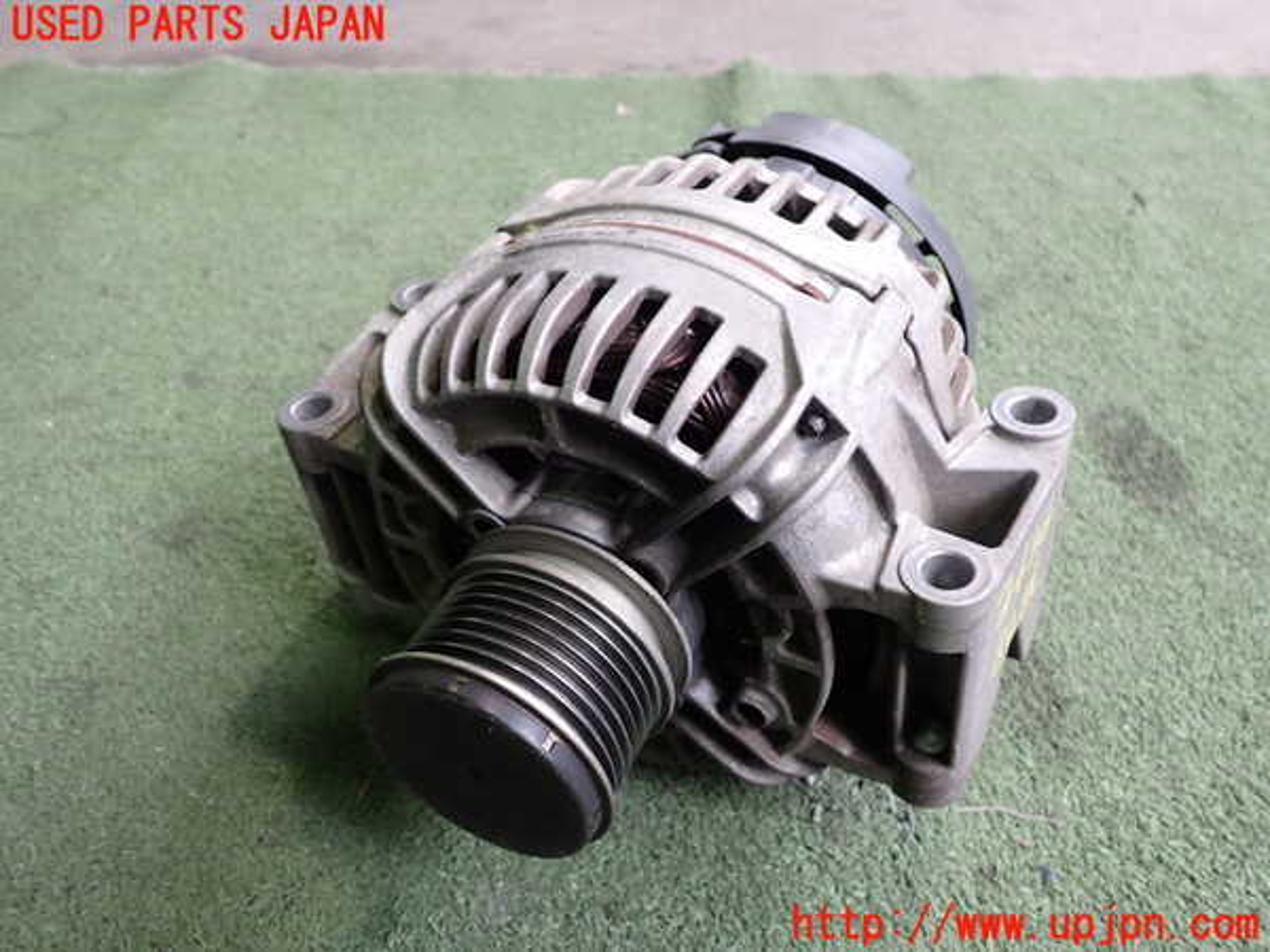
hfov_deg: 60.0
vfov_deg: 46.8
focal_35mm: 30
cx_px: 635
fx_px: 1101
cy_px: 476
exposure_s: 1/40
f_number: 2.3
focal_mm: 5.4
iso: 200
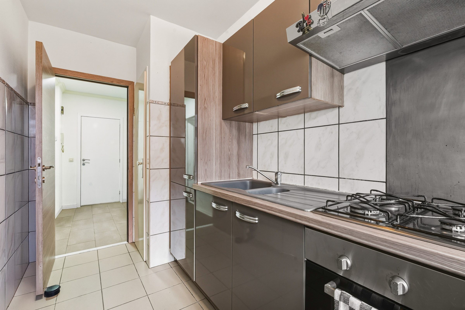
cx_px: 232
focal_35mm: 16
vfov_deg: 73.7
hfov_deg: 96.7
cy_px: 155
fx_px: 207
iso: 250
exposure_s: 1/3.33
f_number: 11
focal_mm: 16
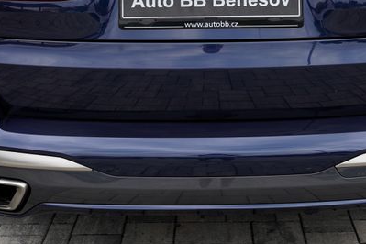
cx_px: 209
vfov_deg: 17.3
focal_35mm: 77
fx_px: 783
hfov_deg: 26.3
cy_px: 3
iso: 100
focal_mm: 30
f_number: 4.5
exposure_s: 1/80
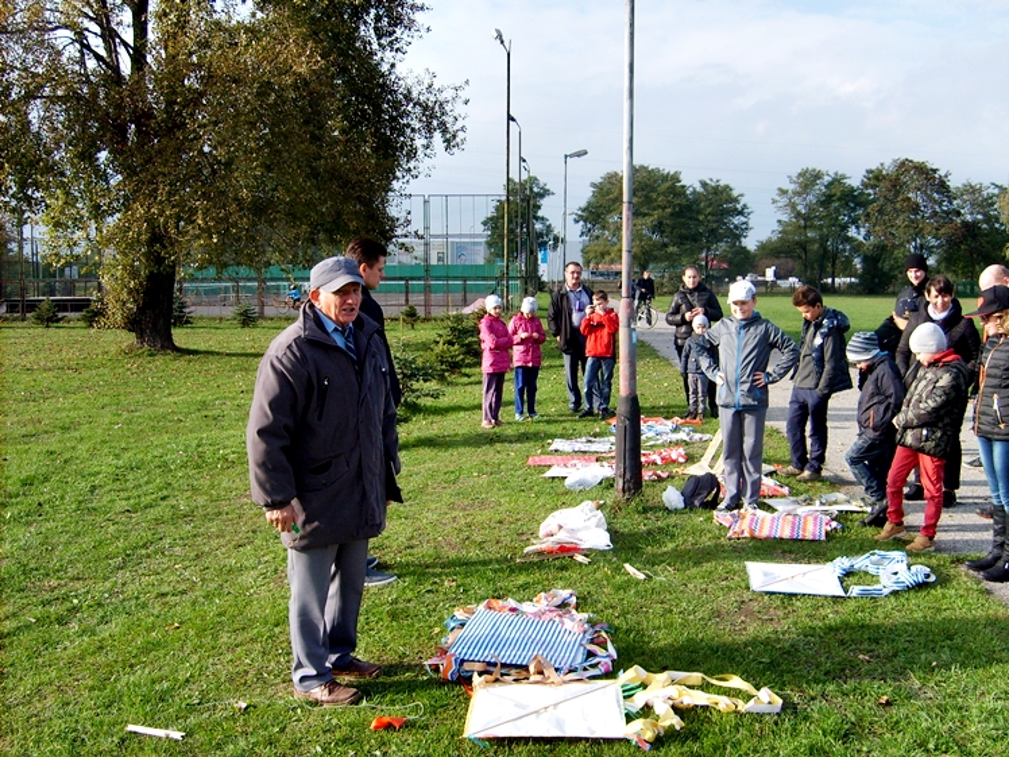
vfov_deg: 40.7
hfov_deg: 52.6
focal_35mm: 35
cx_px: 504
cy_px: 378
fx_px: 1020
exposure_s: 1/500
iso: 50
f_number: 2.8
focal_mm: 5.8
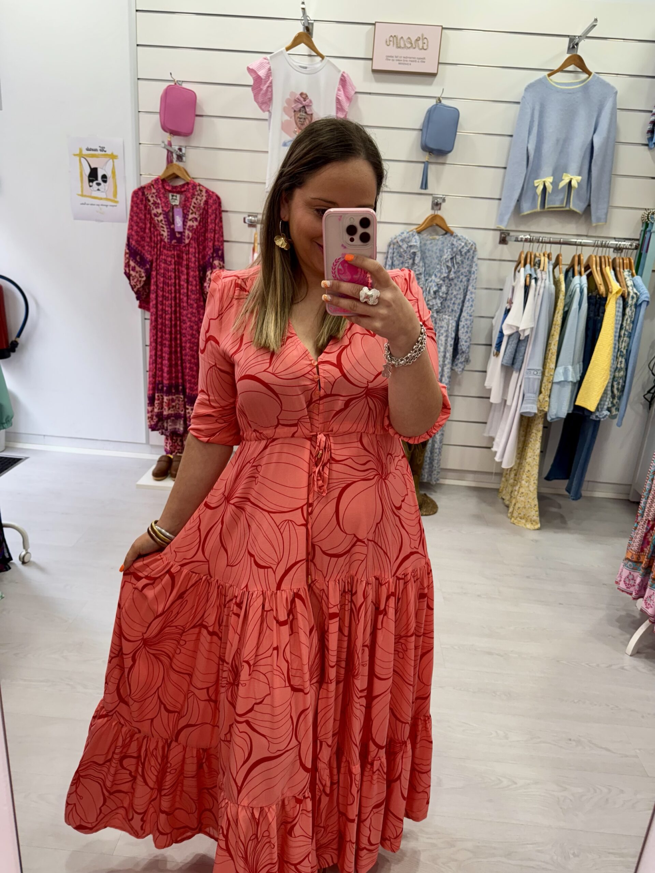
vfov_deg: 71.6
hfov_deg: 56.8
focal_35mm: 24
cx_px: 328
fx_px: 606
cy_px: 436
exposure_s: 1/100
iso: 125
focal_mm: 6.76
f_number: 1.78
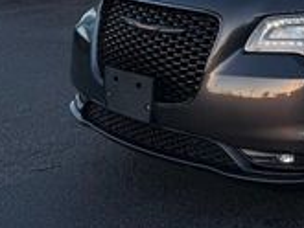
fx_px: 817
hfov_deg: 19.0
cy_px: -120
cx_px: 429
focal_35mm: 93
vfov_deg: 14.7
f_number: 1.78
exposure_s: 1/849
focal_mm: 6.76
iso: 80
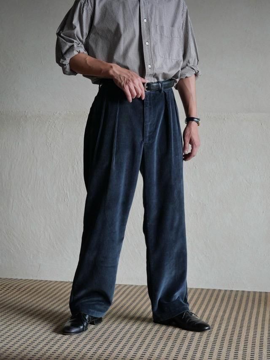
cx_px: 135
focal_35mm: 68
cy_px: 180
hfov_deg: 21.6
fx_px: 707
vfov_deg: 28.6
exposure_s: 1/80
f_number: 3.8
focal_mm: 34
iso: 1000
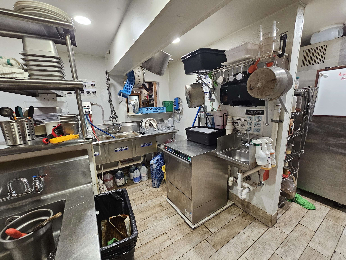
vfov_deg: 89.9
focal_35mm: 13
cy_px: 130
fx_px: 130
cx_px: 173
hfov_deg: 106.2
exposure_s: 1/60
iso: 320
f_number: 2.2
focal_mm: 2.2
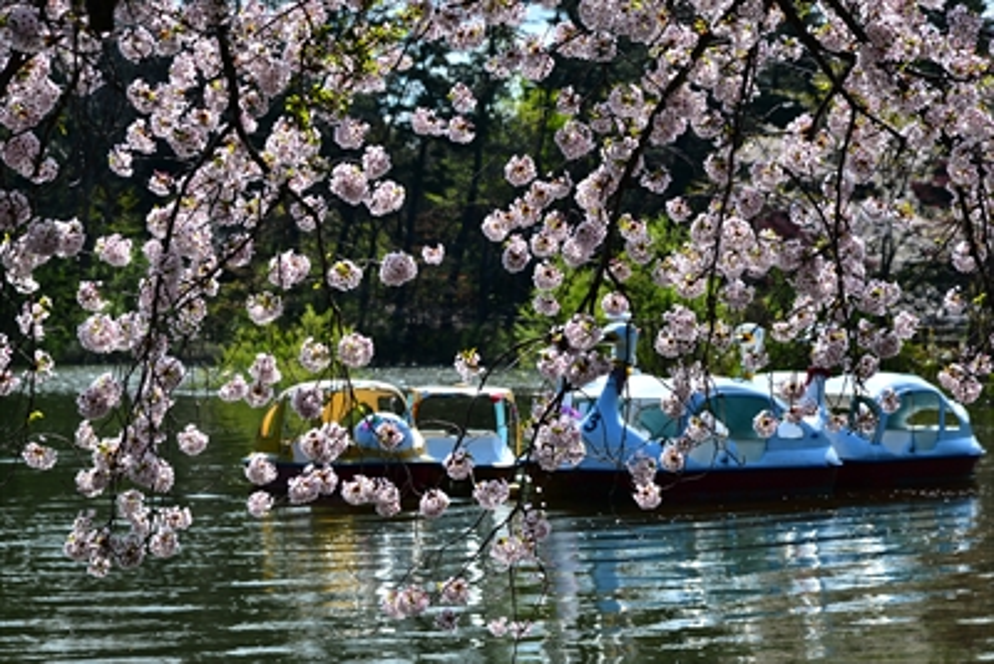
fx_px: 3314
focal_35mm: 120
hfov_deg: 17.1
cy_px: 332
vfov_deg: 11.4
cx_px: 497
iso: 400
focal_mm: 120
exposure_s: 1/1600
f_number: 8
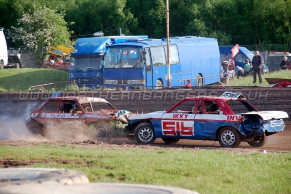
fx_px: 1151
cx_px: 146
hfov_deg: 14.4
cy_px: 97
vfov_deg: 9.6
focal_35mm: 142
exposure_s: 1/500
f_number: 5.6
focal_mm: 95
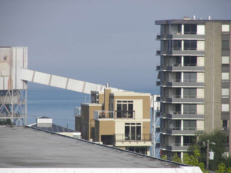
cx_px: 116
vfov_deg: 3.4
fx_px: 2883
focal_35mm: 432
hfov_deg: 4.6
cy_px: 86
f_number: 5
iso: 64
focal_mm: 72
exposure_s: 1/500
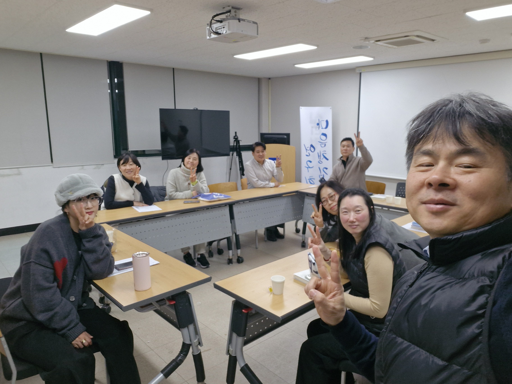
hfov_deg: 69.4
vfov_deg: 54.9
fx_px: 370
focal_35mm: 25
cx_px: 256
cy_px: 192
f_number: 2.4
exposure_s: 1/120
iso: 320
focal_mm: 3.21
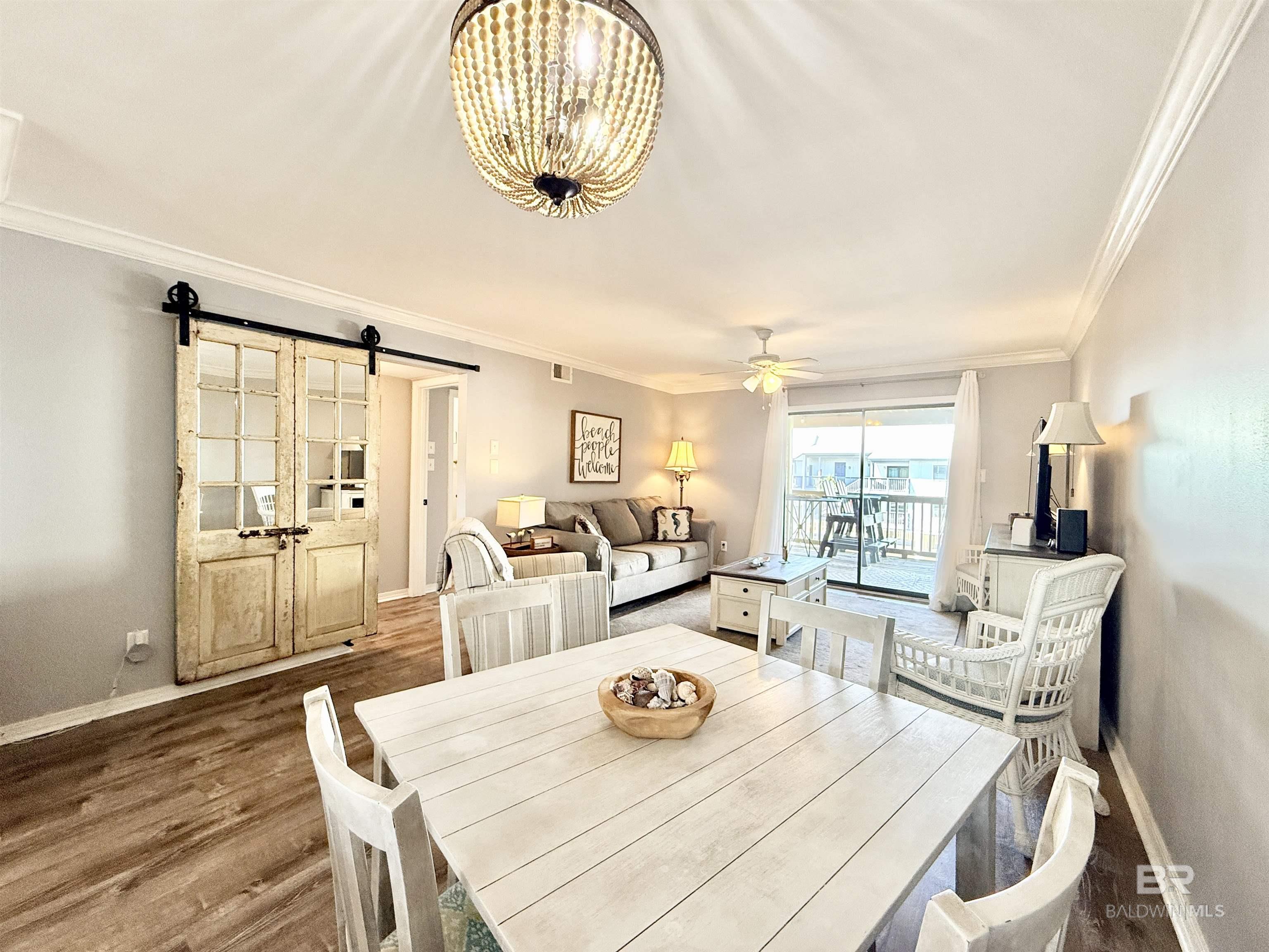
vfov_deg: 85.7
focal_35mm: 14
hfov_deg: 102.1
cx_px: 634
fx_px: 513
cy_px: 476
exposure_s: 1/120
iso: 250
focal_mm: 2.22
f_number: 2.2
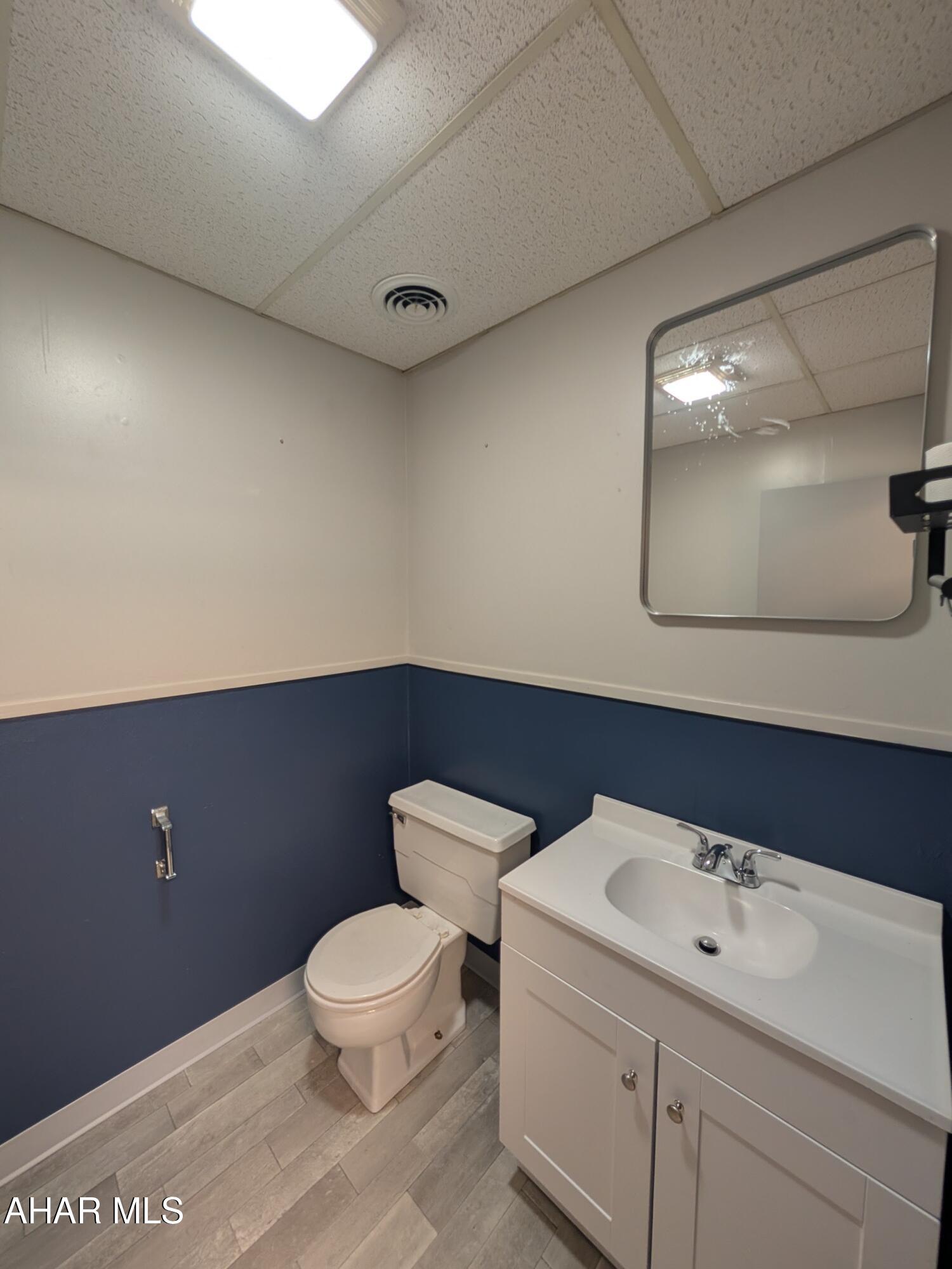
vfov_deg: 110.5
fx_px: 440
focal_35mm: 12
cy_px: 634
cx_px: 476
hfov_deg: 94.5
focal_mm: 2.02
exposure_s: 1/24
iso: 84
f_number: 1.7
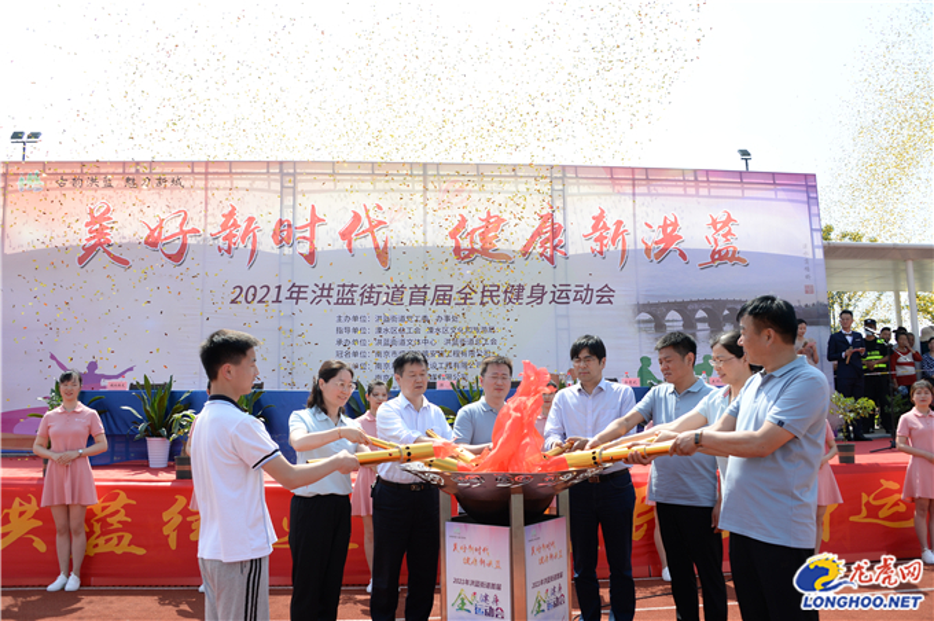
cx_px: 467
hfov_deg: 65.5
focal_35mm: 28
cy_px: 310
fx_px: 726
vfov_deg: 46.3
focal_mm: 28
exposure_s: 1/500
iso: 250
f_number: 7.1
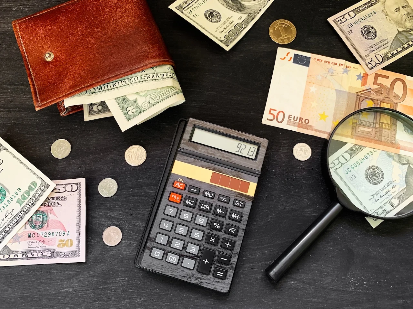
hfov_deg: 67.3
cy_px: 154
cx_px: 206
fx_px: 310
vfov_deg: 53.1
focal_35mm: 26
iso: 160
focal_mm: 4.25
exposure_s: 1/60
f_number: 1.8
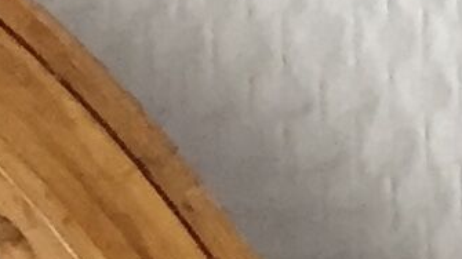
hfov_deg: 6.6
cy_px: 1610
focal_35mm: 308
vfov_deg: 3.4
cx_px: -702
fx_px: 3771
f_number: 2.2
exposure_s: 1/33
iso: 160
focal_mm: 4.15
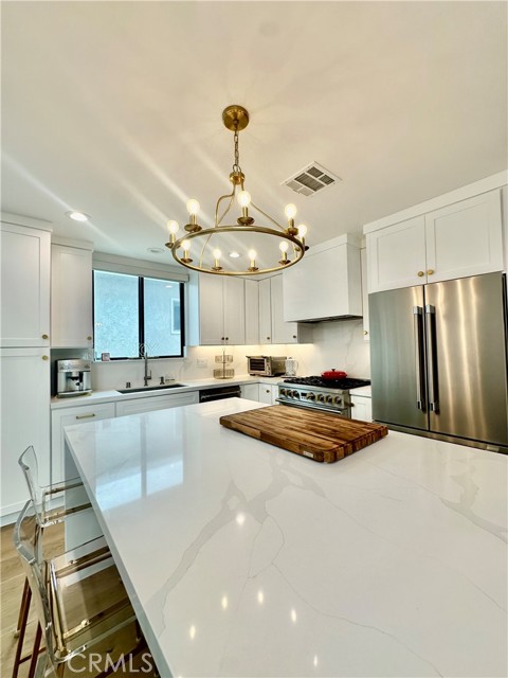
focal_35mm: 14
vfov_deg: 102.1
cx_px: 254
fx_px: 274
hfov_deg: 85.7
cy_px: 339
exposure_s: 1/183
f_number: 2.2
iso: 40
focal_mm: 2.22
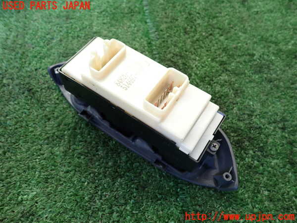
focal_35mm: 30
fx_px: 257
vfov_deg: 46.8
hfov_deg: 60.0
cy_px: 112
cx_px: 148
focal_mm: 5.4
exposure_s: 1/125
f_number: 2.3
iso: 125
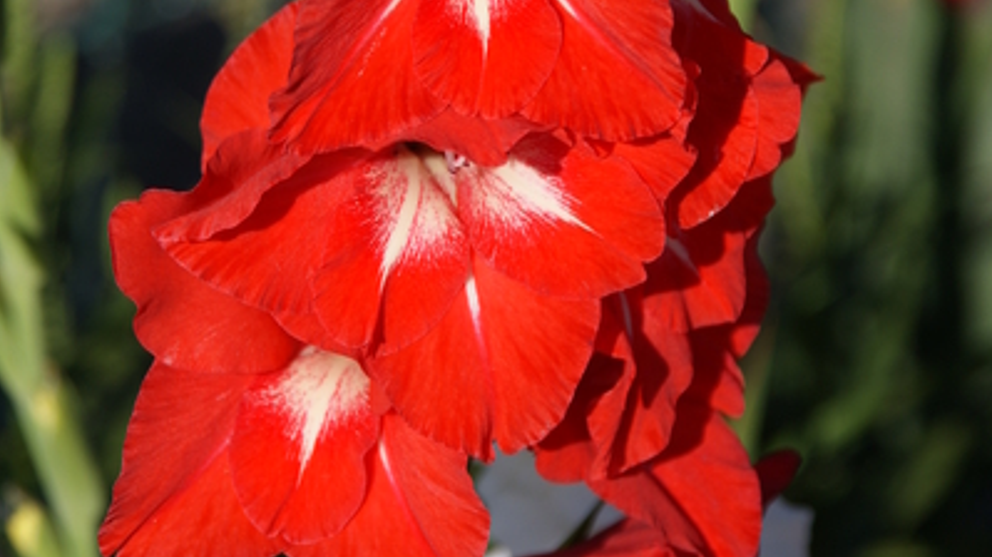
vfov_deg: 4.3
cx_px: 495
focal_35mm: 284
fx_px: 7467
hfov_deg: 7.6
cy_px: 47
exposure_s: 1/640
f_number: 5.6
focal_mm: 120
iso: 100
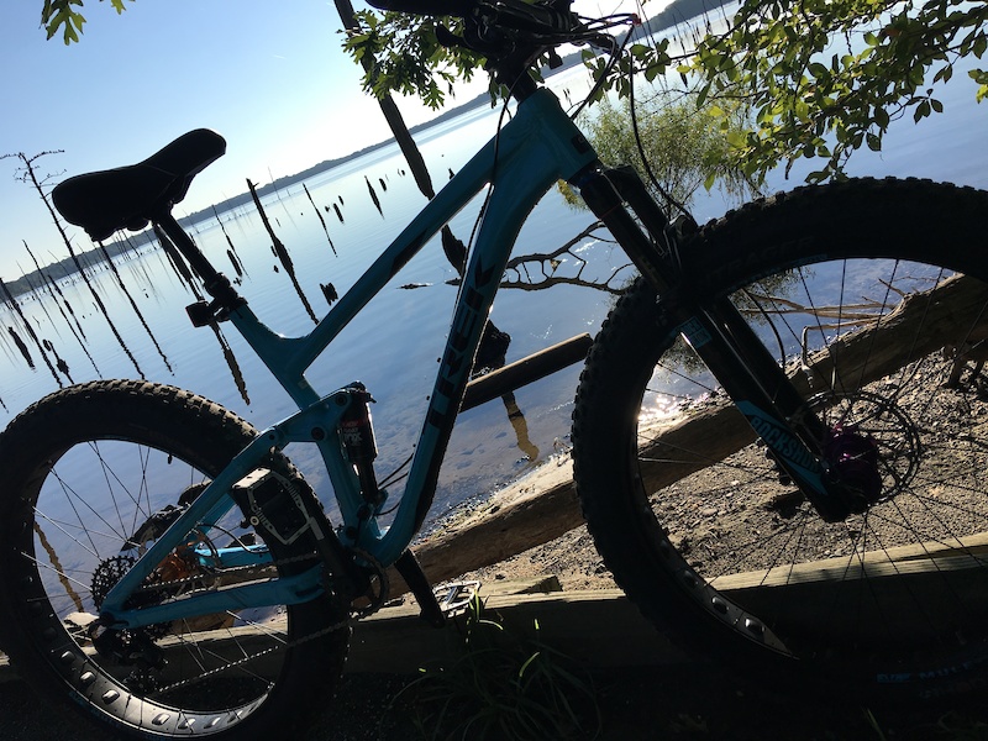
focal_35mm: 29
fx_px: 828
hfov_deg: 61.7
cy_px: 370
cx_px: 494
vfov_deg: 48.2
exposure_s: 1/1709
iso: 25
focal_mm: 4.15
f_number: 2.2
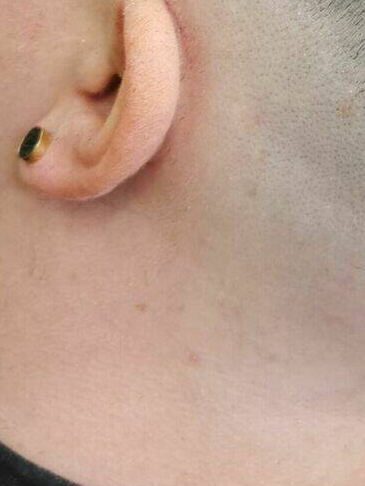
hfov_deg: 16.3
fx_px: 1251
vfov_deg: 20.5
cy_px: -103
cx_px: 359
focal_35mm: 89
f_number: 1.6
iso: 80
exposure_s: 1/100
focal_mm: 5.56
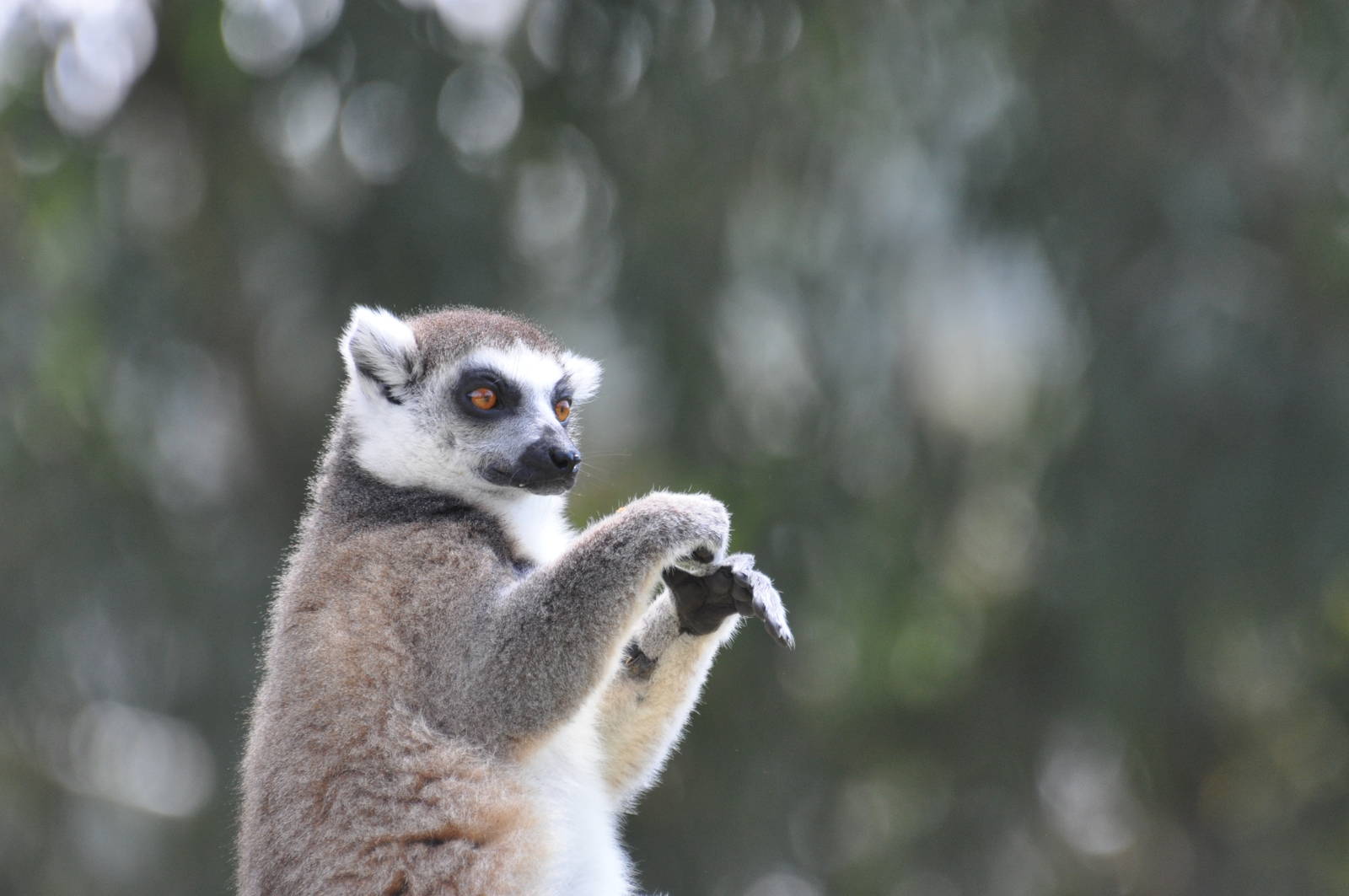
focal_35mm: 450
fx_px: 16843
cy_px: 448
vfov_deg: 3.0
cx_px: 674
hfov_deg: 4.6
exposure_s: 1/500
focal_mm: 300
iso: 900
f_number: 5.6
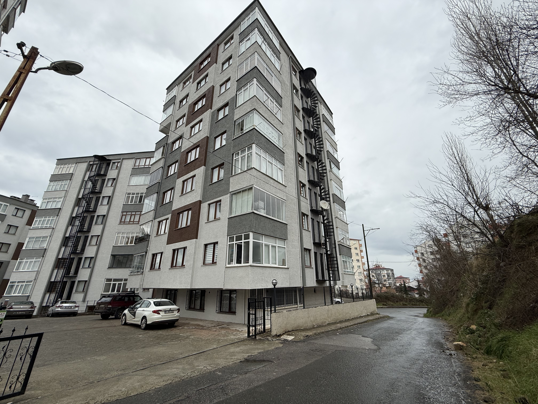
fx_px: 218
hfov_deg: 102.1
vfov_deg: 85.7
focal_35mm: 14
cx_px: 269
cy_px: 202
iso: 50
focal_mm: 2.22
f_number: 2.2
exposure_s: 1/1534
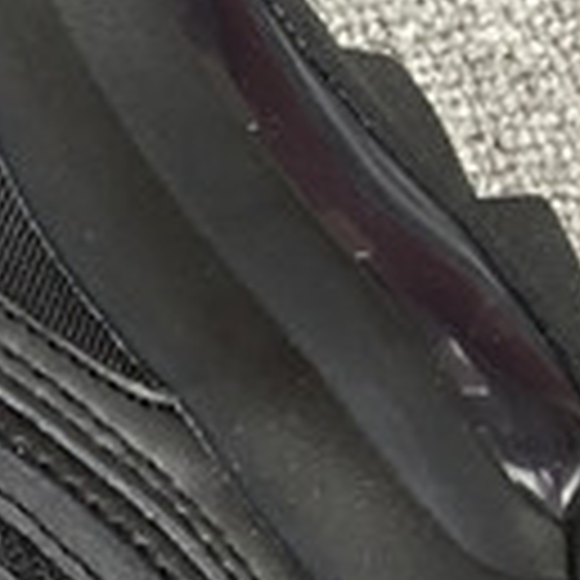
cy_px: 151
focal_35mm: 191
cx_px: -967
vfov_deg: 9.1
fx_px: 3621
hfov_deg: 8.2
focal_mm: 3.3
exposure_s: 1/50
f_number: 2.4
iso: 25
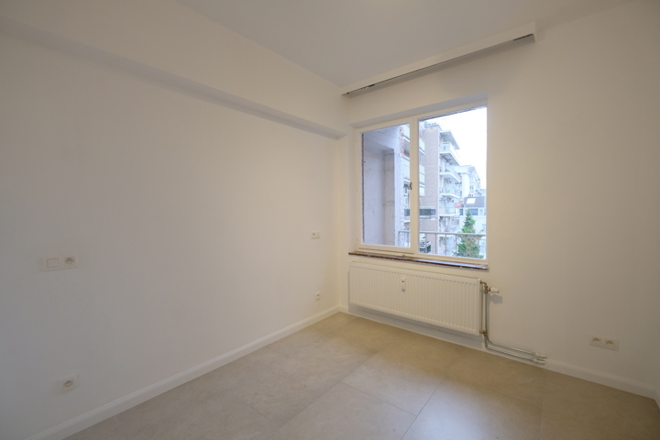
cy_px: 220
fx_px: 275
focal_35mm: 15
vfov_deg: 77.3
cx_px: 330
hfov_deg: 100.4
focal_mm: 10
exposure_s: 1/105
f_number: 4
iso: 800
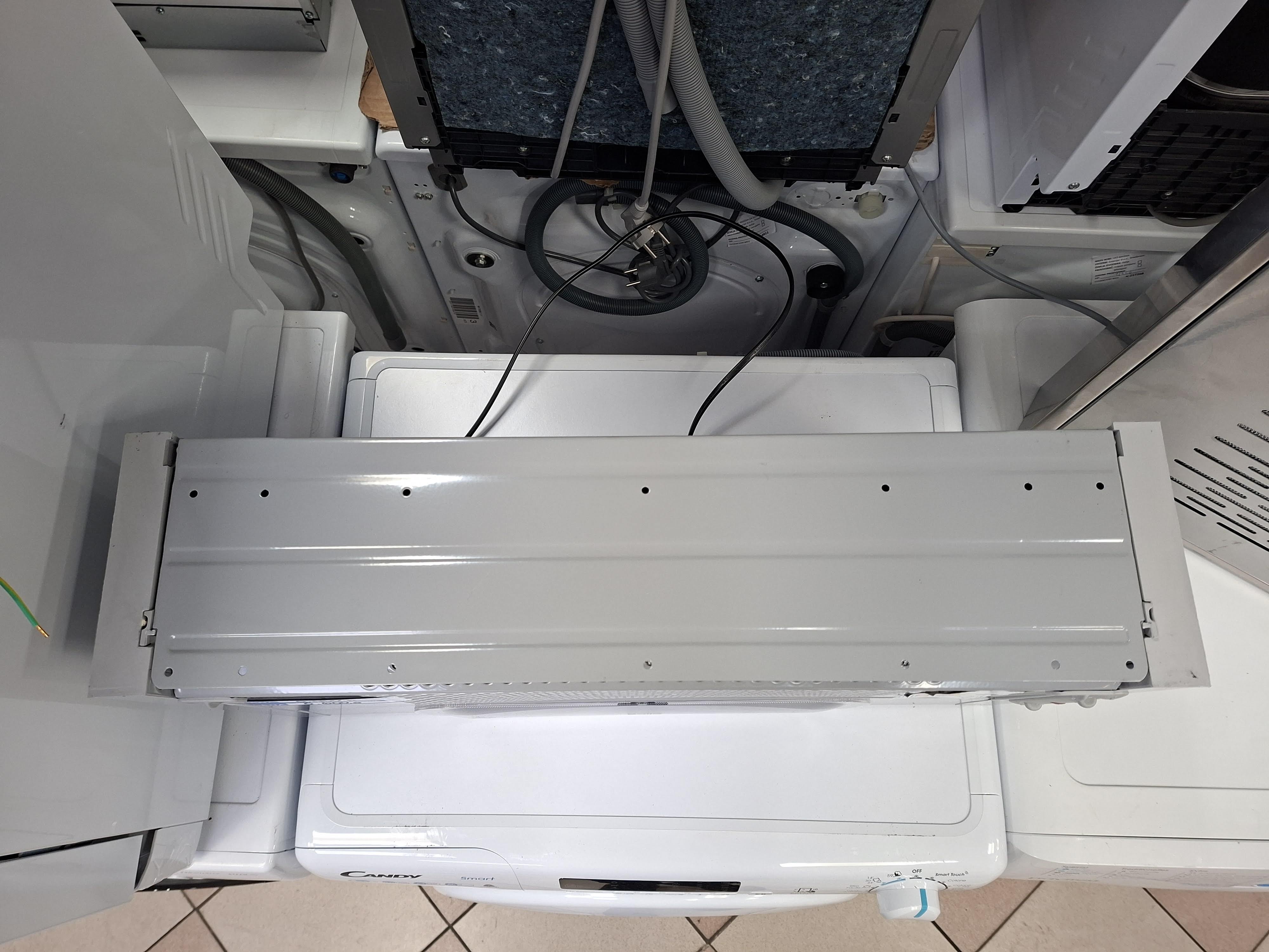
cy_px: 476
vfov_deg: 58.9
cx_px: 634
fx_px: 843
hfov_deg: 73.9
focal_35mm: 23
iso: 200
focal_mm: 5.54
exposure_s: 1/50
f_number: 1.8
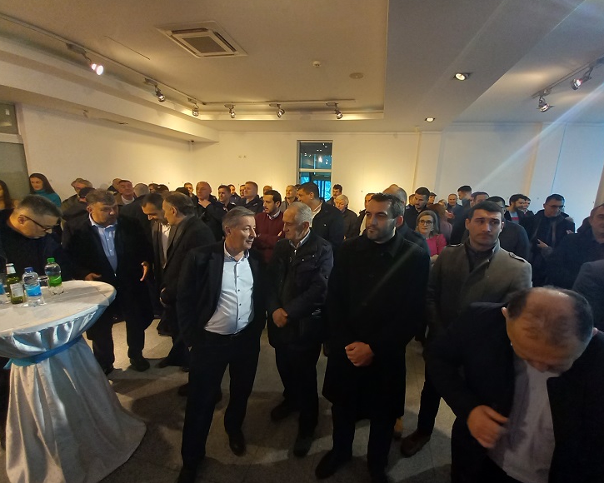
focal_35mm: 14
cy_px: 244
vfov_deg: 88.0
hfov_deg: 100.4
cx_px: 329
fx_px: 250
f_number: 2.2
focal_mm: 1.13
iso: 125
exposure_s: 1/50
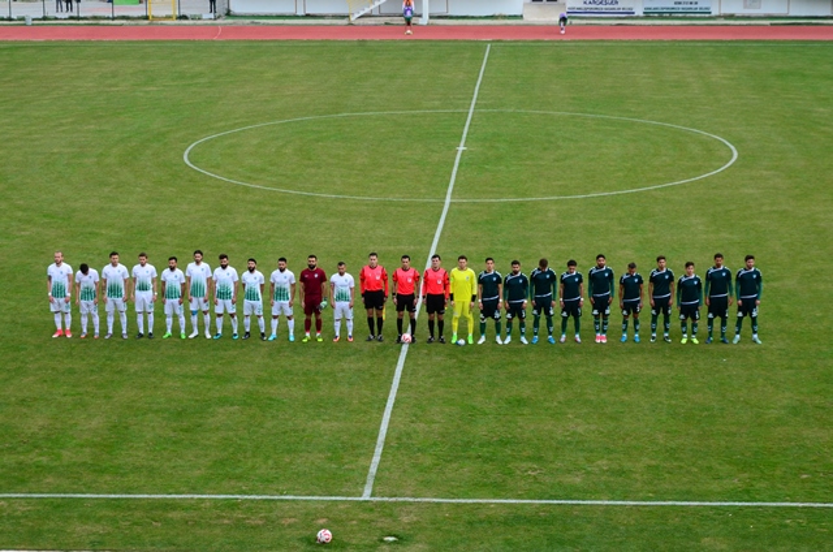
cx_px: 416
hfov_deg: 27.0
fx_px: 1732
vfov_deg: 18.1
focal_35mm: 75
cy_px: 276
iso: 1000
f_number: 11
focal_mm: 50
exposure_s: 1/500
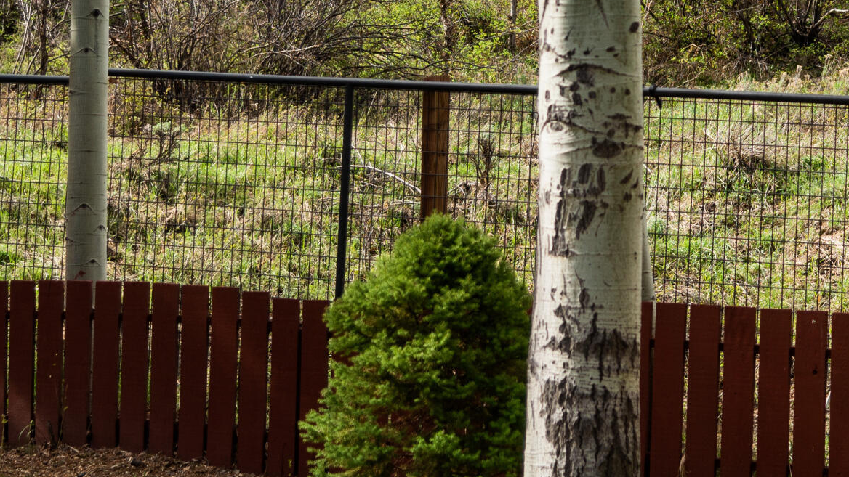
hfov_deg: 14.4
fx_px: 3332
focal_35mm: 148
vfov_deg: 8.1
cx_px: 711
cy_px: -102
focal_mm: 55
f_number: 4
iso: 100
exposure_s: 1/1000
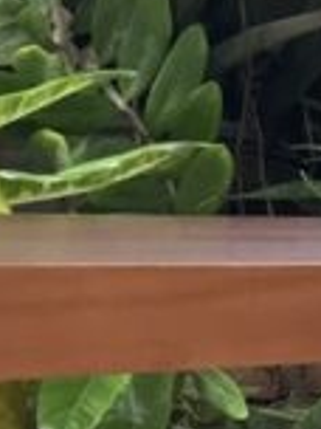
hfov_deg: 4.2
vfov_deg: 5.6
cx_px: 200
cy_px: -68
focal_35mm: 350
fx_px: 4327
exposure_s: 1/122
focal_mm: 6
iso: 200
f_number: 2
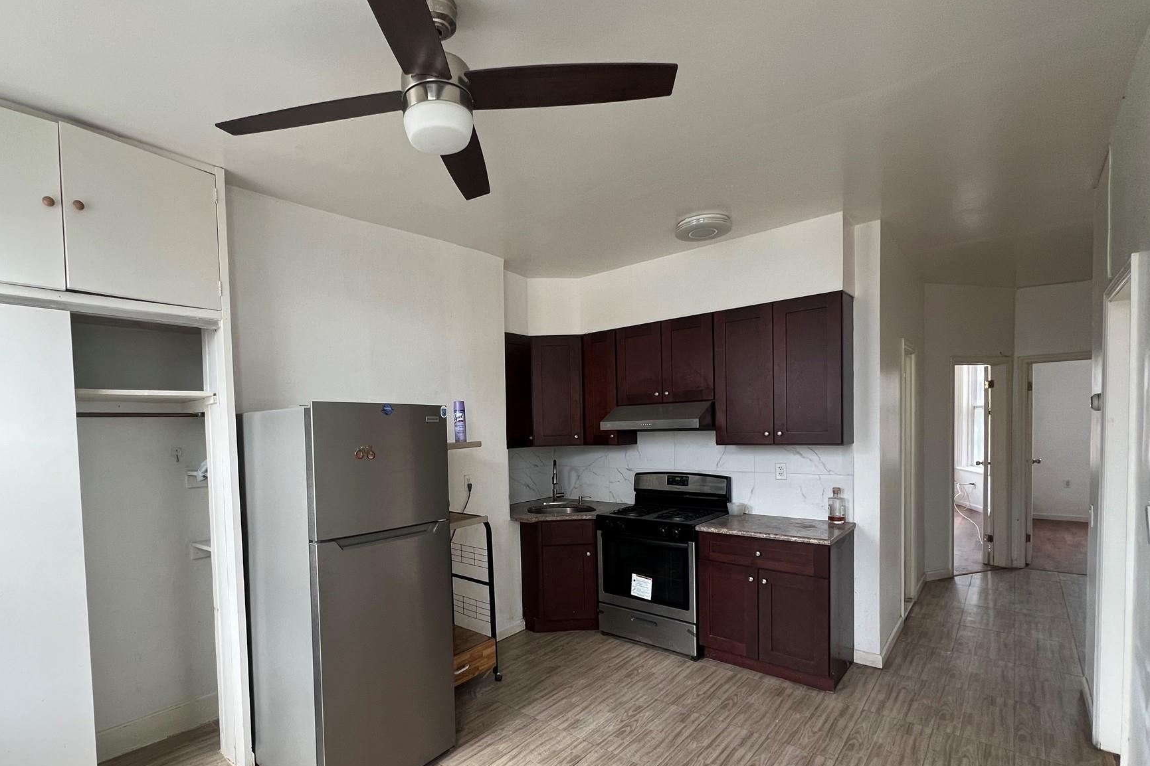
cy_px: 451
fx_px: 511
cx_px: 509
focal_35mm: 16
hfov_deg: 96.3
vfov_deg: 73.1
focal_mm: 1.57
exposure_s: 1/99
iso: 100
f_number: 1.8
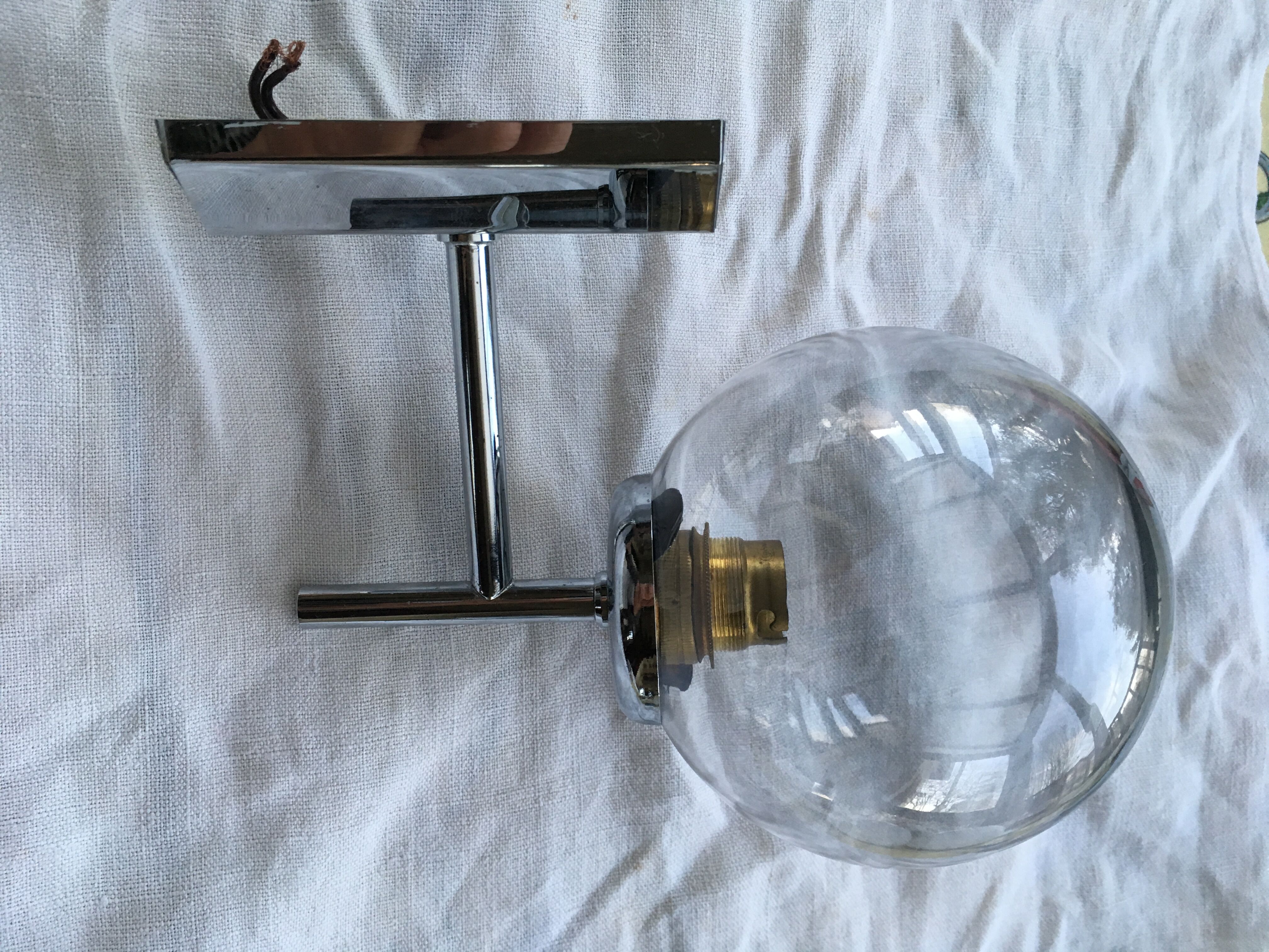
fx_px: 1063
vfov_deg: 48.2
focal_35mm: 29
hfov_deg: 61.7
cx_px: 634
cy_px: 476
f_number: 2.2
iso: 50
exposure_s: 1/33
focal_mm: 4.15
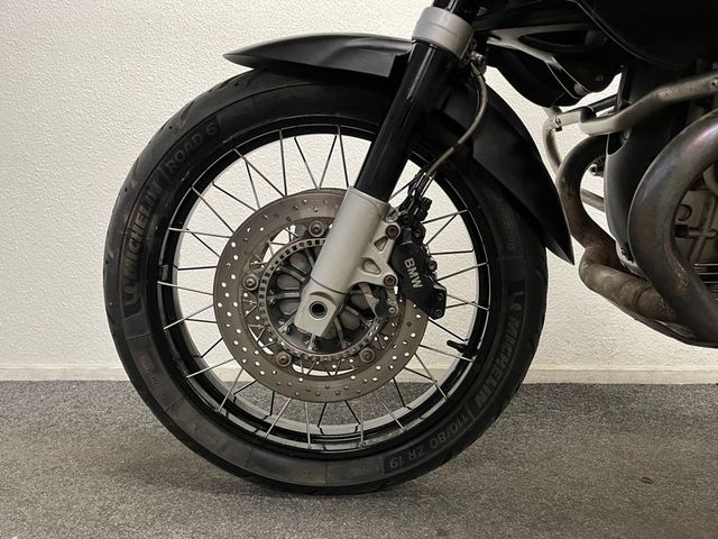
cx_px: 359
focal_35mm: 26
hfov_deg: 67.3
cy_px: 270
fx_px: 539
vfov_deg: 53.1
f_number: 1.6
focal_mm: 5.1
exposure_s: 1/50
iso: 250
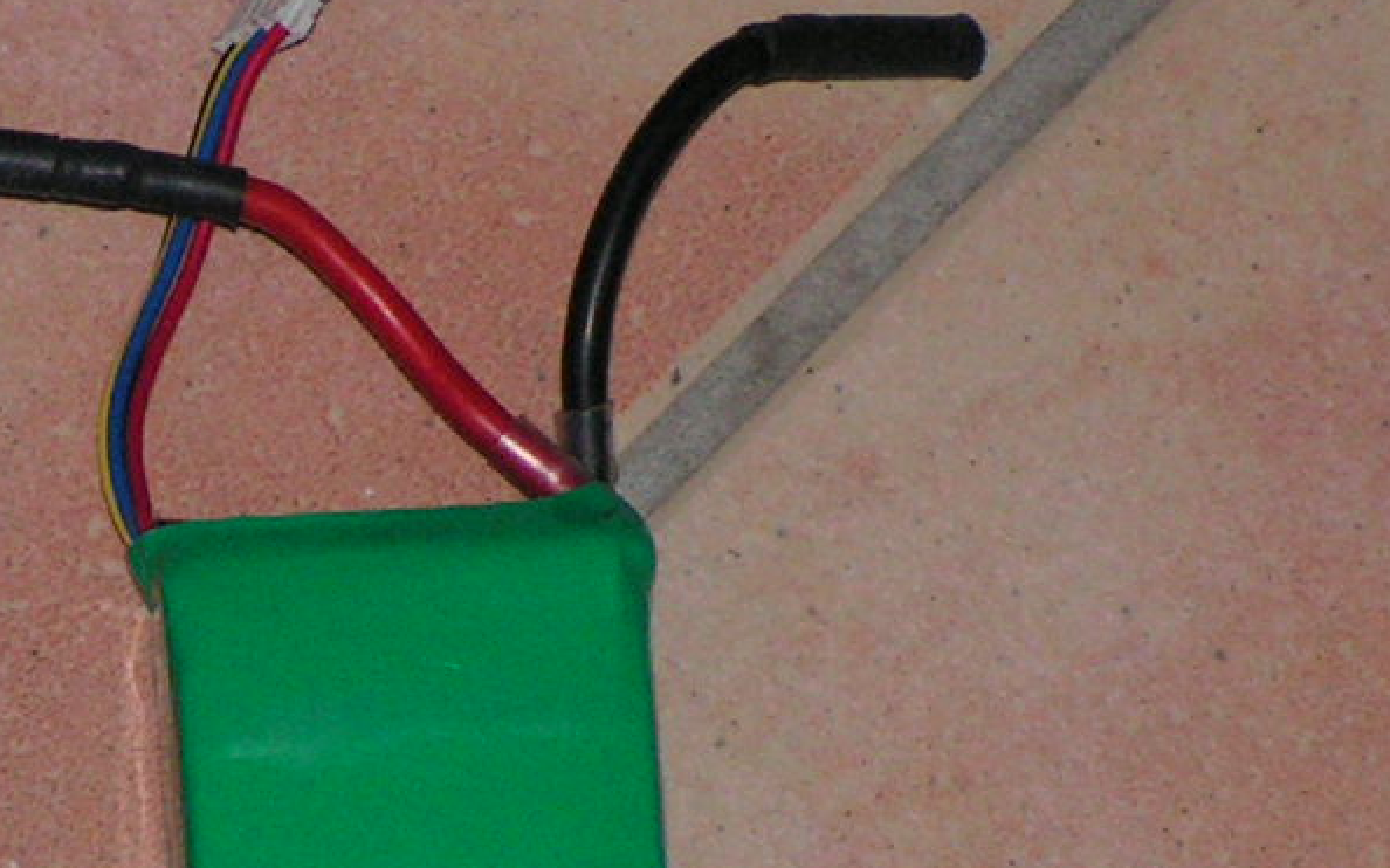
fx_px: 14052
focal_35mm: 371
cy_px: 1165
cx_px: -211
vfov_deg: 3.5
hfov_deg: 5.6
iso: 200
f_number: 3.4
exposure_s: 1/125
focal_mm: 21.8
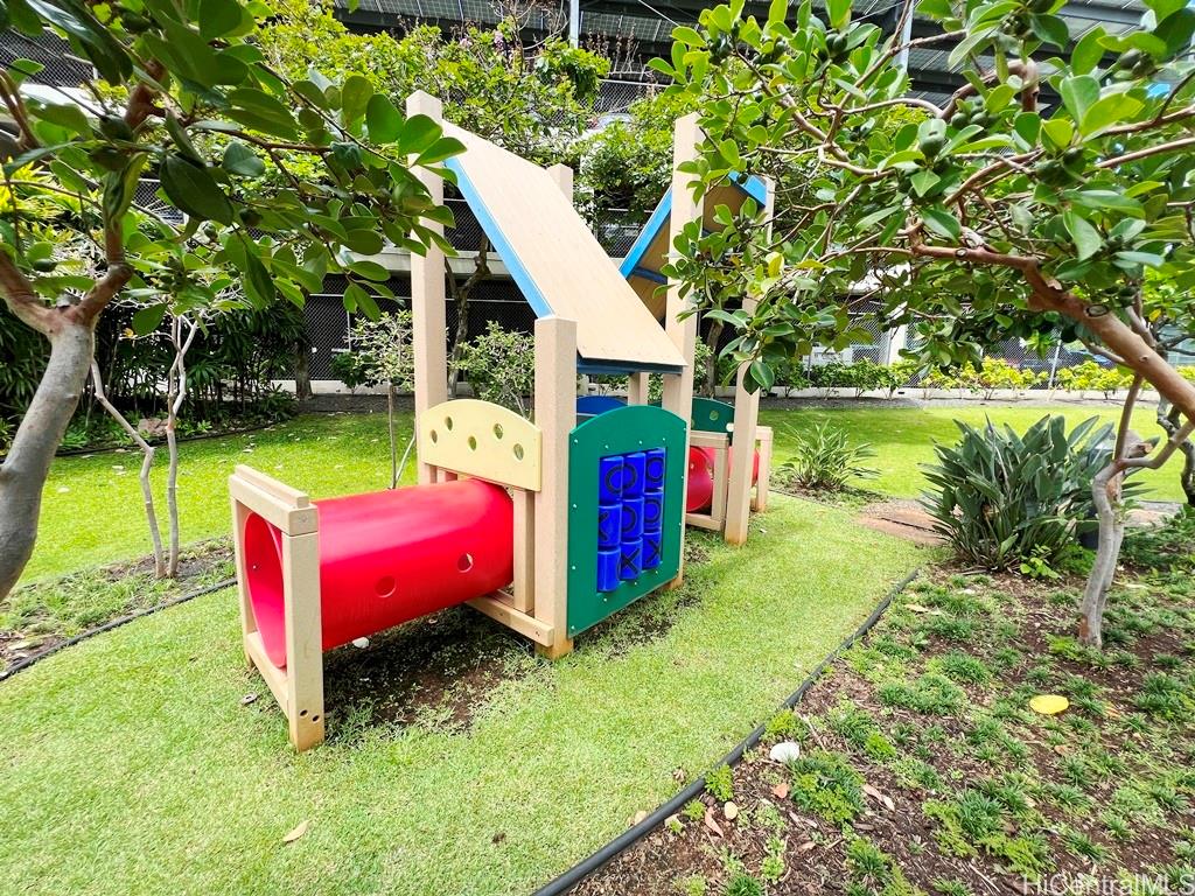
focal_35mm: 13
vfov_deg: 89.9
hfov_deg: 106.2
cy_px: 448
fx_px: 449
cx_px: 598
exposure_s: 1/539
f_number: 1.8
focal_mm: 1.57
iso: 32
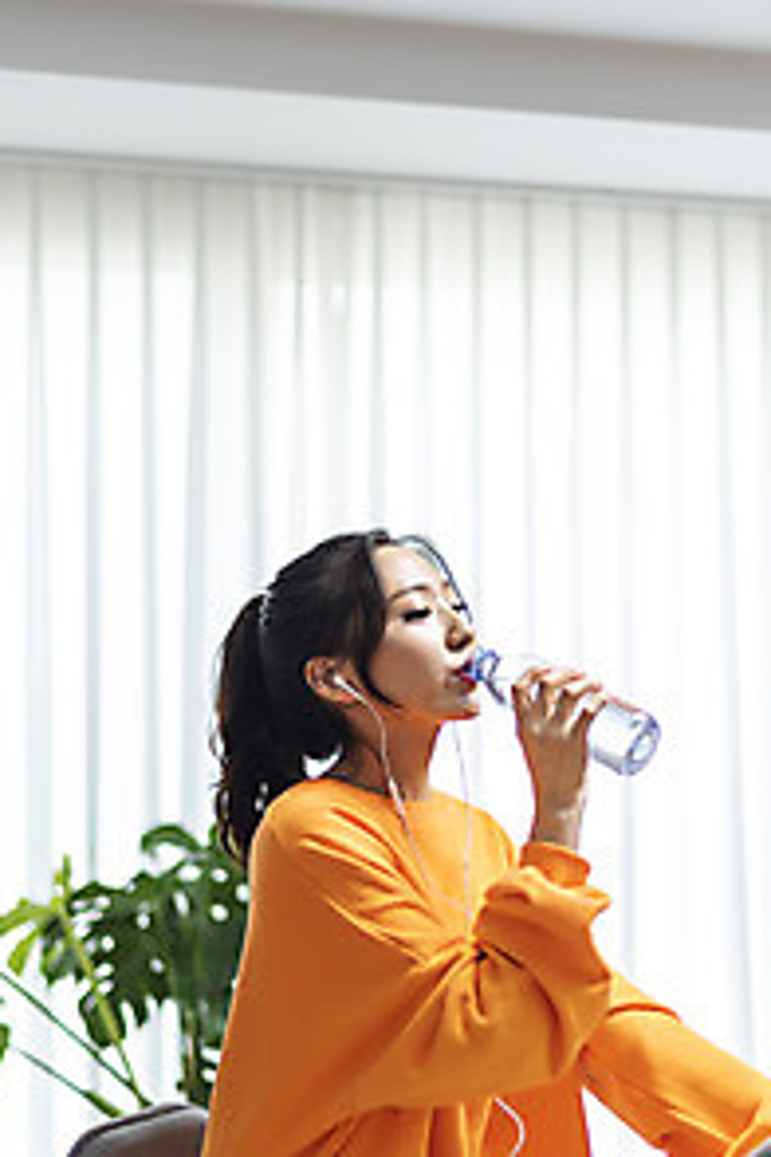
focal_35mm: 68
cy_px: 783
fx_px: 2184
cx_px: 509
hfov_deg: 20.0
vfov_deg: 29.4
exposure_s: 1/320
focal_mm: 50
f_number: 1.6
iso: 500
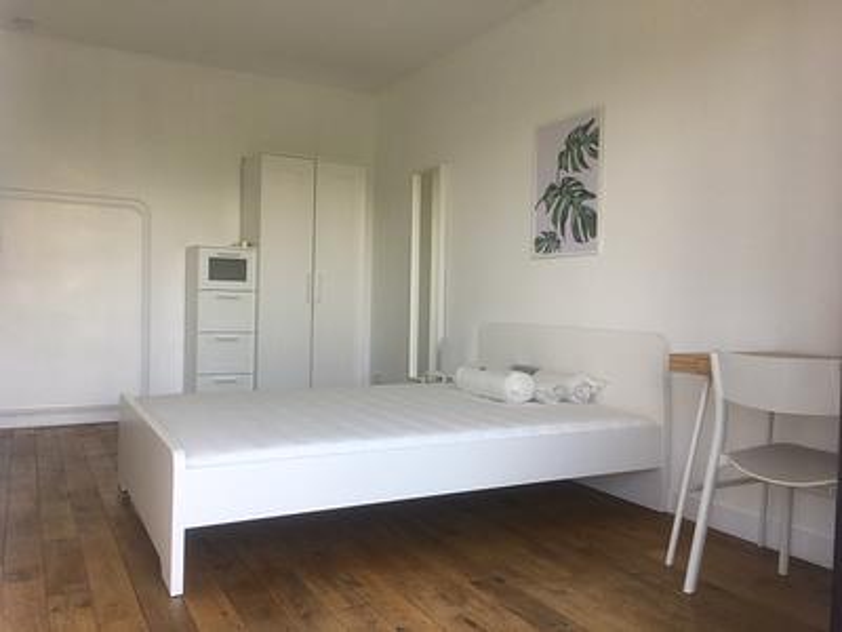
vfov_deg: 48.2
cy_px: 316
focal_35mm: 29
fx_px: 705
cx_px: 421
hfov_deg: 61.7
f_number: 2.2
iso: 25
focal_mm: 4.15
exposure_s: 1/50
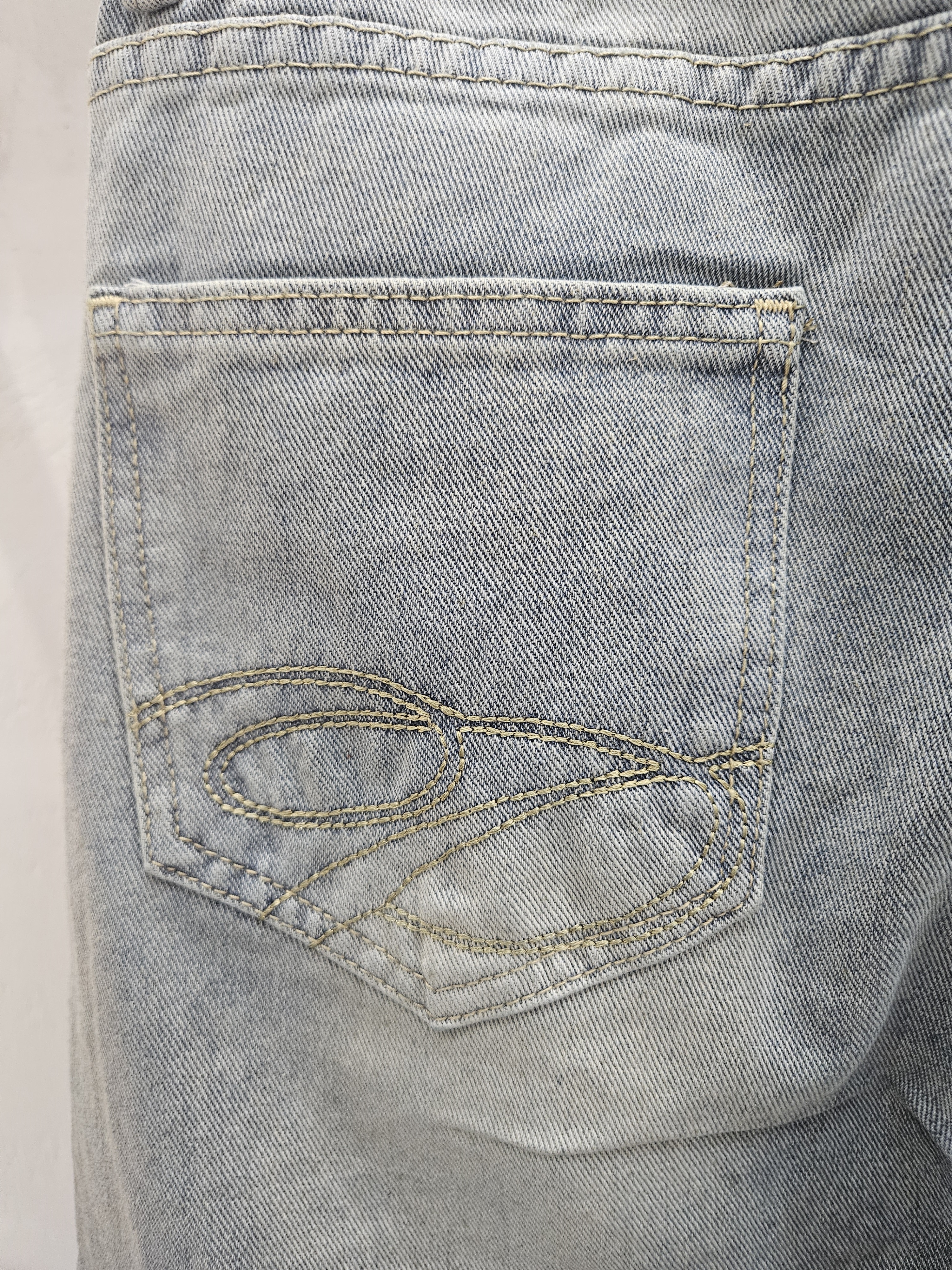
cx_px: 476
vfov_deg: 73.9
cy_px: 635
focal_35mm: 23
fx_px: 843
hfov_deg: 58.9
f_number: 1.8
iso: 500
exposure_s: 1/120
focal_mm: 5.4
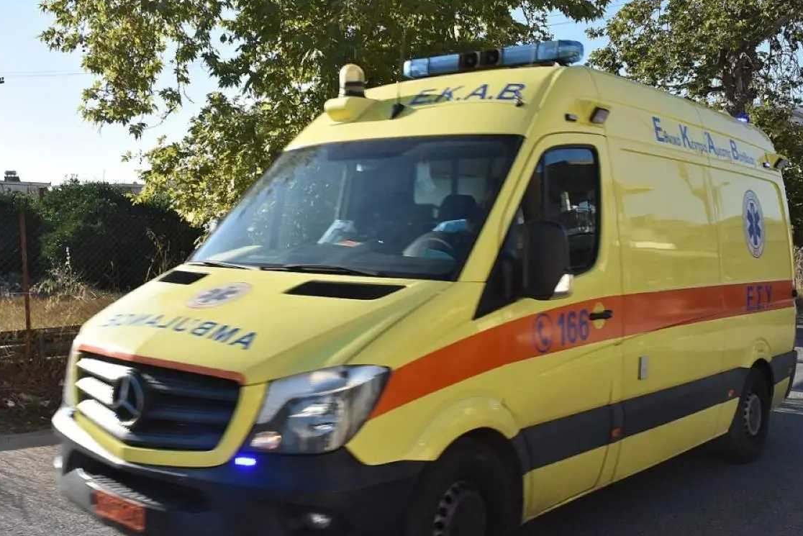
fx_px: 883
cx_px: 350
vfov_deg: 33.7
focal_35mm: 40
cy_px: 233
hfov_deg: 48.8
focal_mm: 23
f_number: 13
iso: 800
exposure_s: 1/640
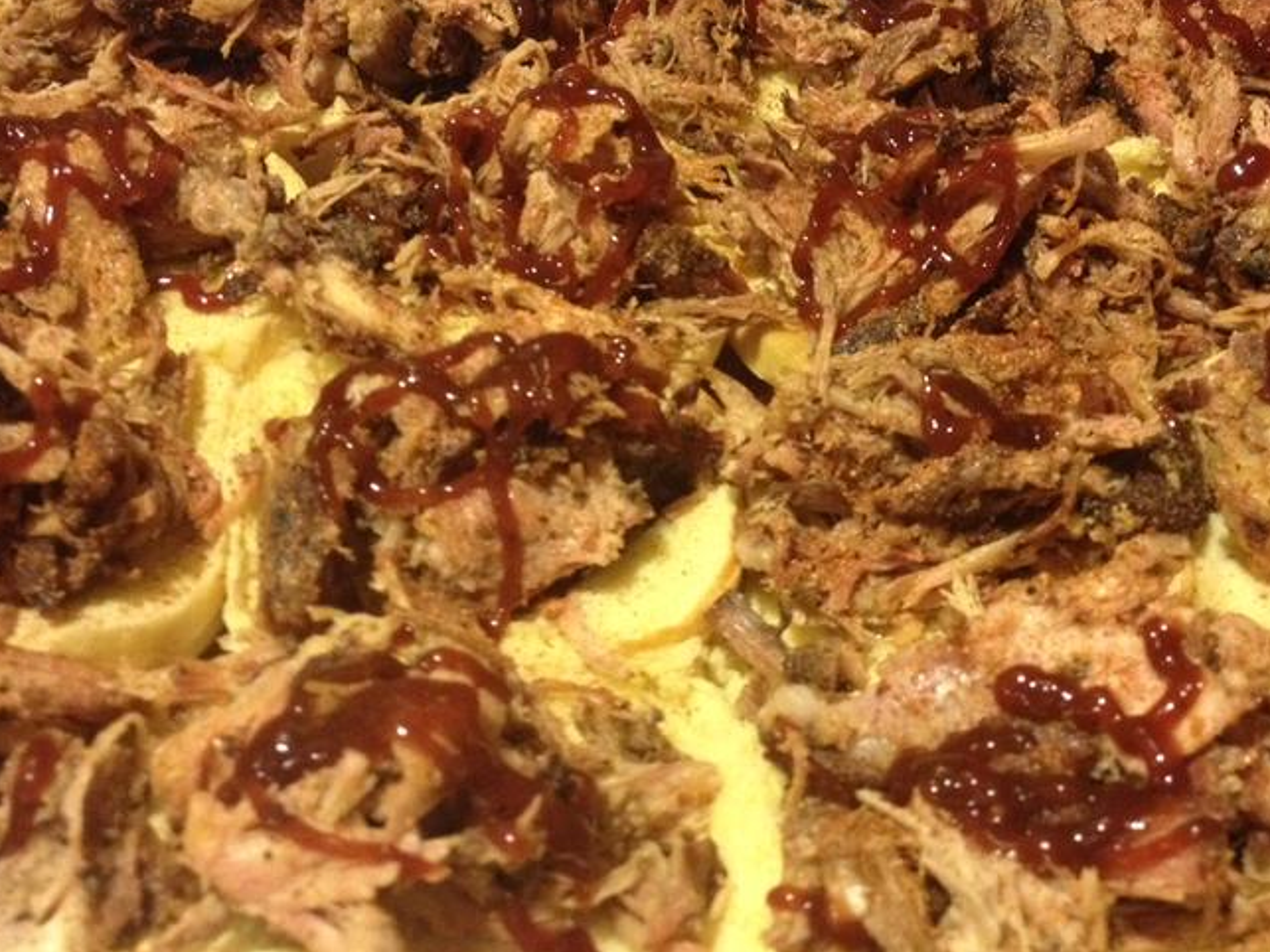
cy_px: 422
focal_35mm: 49
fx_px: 1797
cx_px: 749
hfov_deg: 38.8
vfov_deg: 29.6
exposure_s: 1/17
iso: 400
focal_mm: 4.28
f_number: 2.4
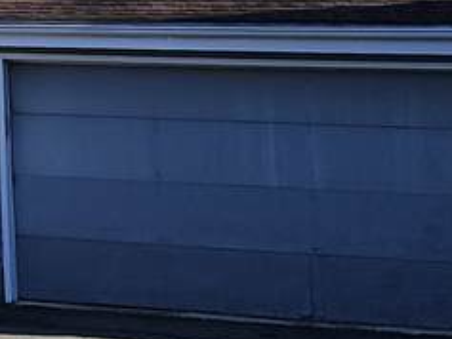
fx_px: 1620
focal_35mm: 124
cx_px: -442
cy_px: -185
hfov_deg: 13.6
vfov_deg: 11.4
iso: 10
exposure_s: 1/568
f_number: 1.7
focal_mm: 6.3
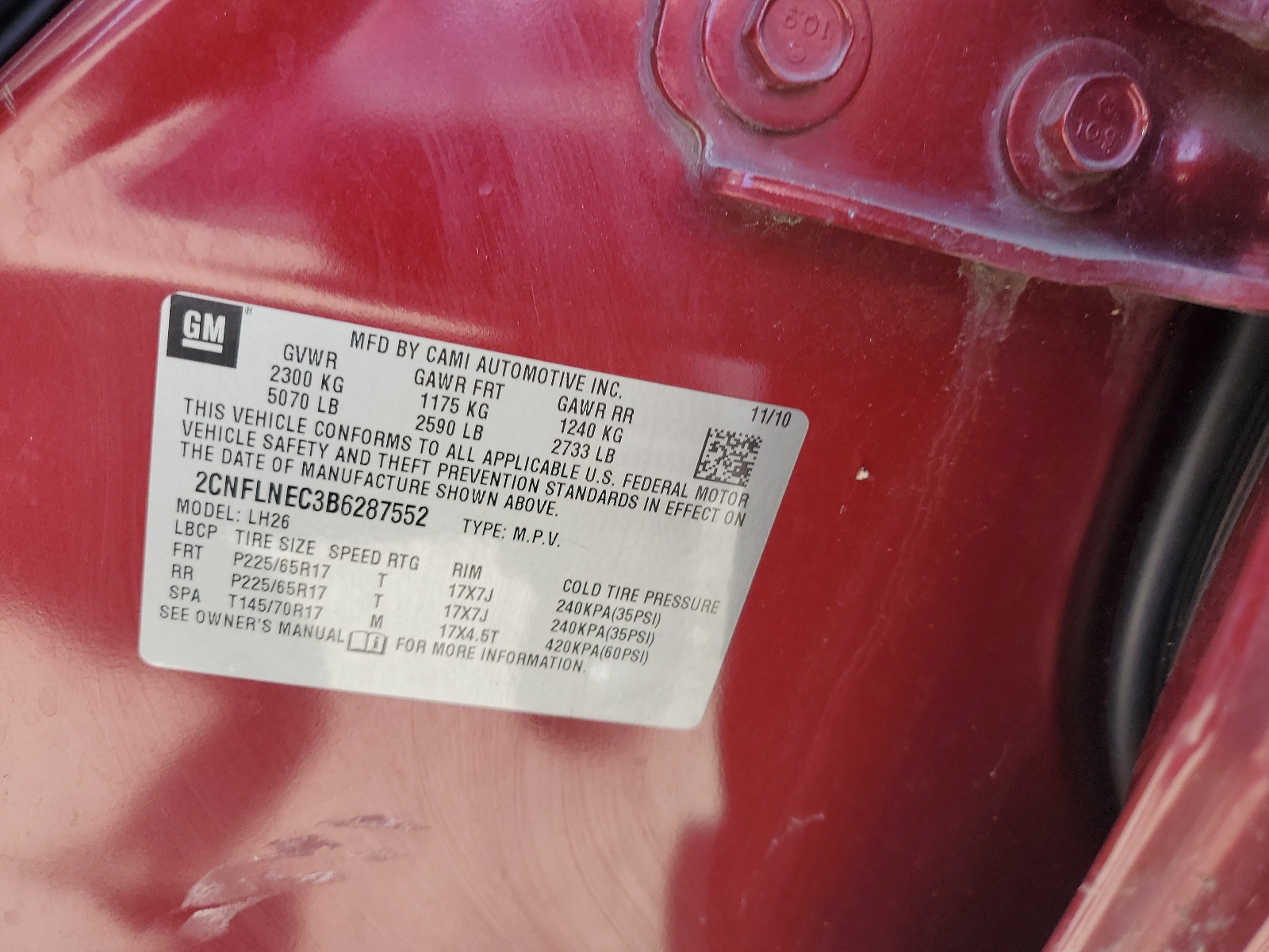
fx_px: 953
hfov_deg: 67.3
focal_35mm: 26
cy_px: 476
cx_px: 634
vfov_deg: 53.1
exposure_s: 1/189
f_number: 1.5
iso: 50
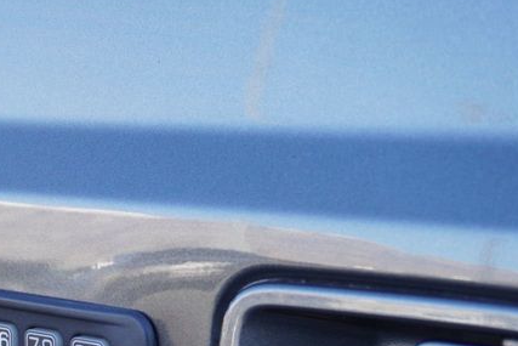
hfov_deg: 20.5
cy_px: 365
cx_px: 46
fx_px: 1399
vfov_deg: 13.8
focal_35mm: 97
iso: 250
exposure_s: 1/160
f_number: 4.5
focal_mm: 27
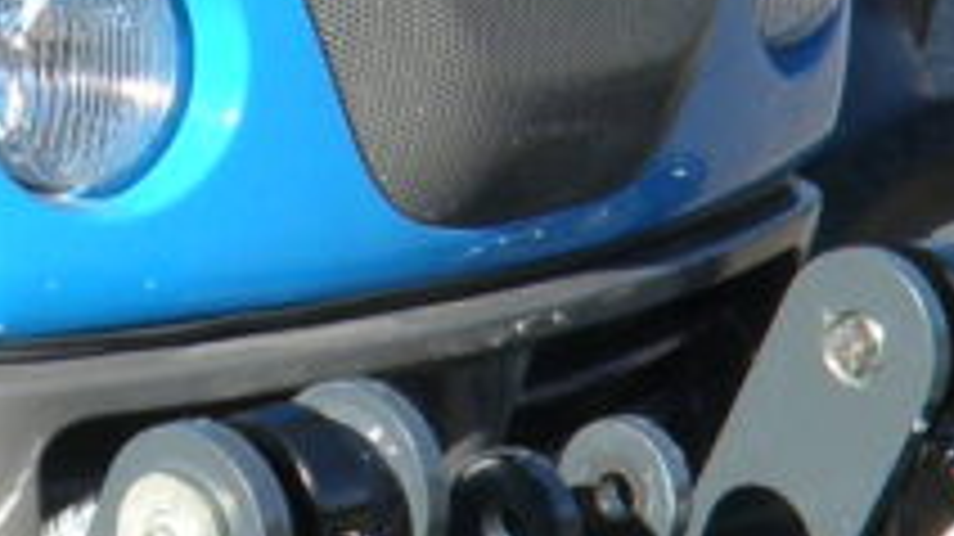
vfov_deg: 6.3
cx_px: 32
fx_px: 4677
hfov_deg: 11.5
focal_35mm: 185
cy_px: 1126
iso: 64
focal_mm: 5.44
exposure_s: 1/160
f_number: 5.6
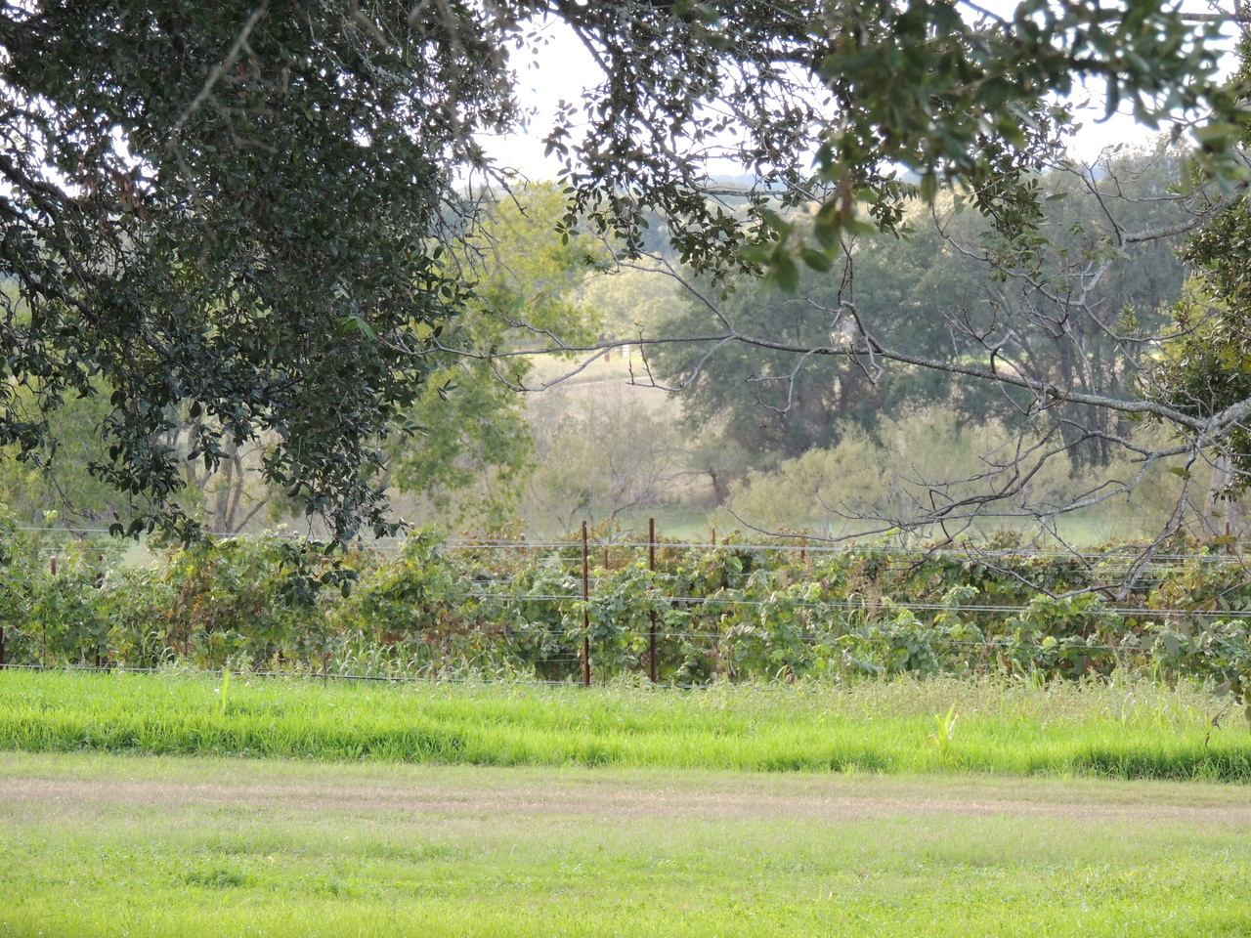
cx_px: 626
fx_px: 9035
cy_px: 469
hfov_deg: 7.9
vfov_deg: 5.9
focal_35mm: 250
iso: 360
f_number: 4.7
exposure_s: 1/200
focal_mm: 44.5
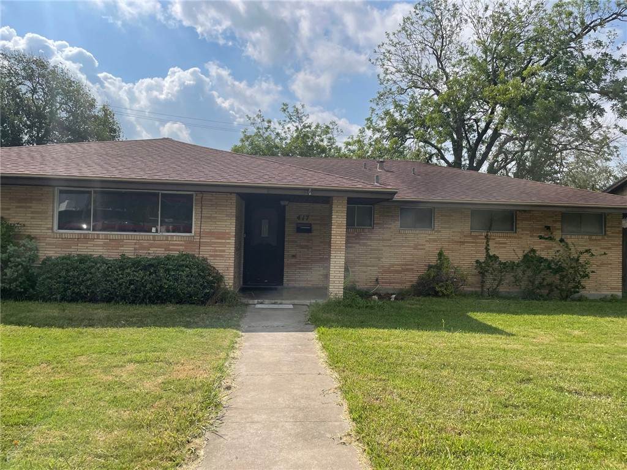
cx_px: 314
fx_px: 471
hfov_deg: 67.3
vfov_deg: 53.1
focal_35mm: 26
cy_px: 235
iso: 32
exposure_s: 1/5814
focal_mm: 4.2
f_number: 1.6
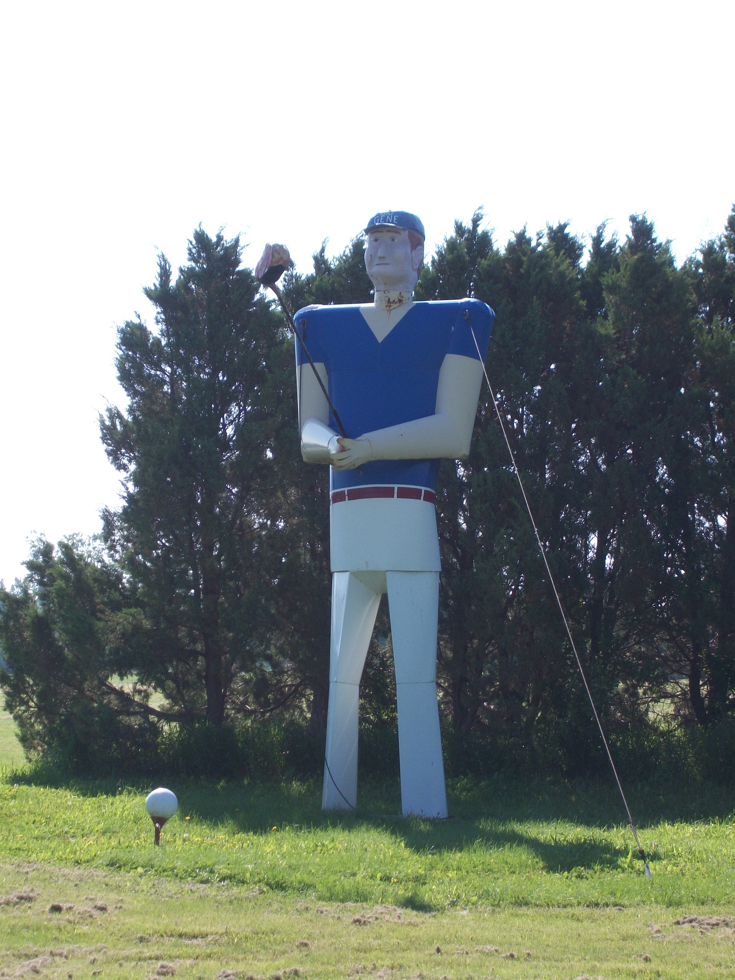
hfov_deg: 14.1
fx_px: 2973
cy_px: 490
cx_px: 368
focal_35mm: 105
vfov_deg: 18.7
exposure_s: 1/250
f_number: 5.7
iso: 80
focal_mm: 18.8
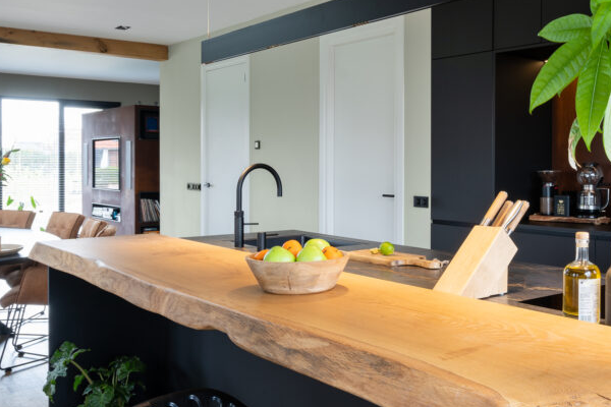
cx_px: 442
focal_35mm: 40
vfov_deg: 33.4
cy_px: 182
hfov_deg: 47.0
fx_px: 679
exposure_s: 1/2
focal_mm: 20
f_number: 9.5
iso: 100
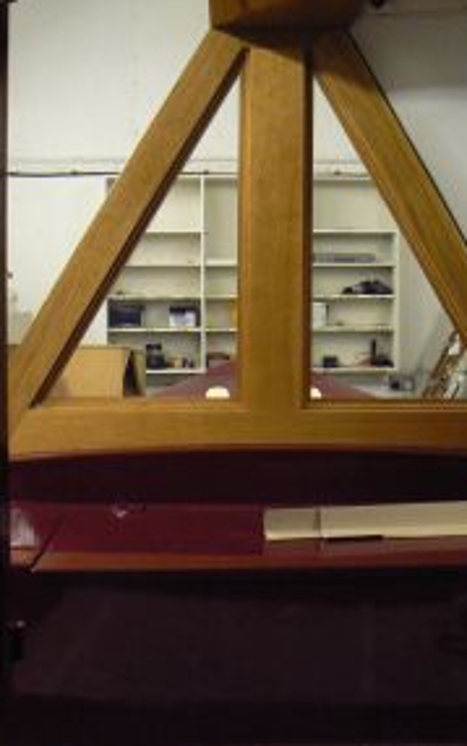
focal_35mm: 48
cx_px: 310
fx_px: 976
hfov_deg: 26.7
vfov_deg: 41.8
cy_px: 336
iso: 200
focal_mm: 6
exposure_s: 1/20
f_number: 2.8
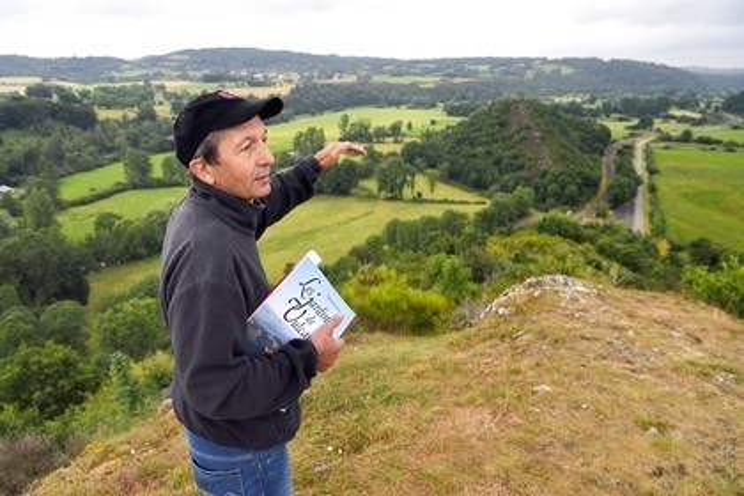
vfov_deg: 53.1
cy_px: 248
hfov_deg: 73.7
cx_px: 372
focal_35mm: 24
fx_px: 496
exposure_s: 1/250
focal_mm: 24
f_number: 6.3
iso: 400
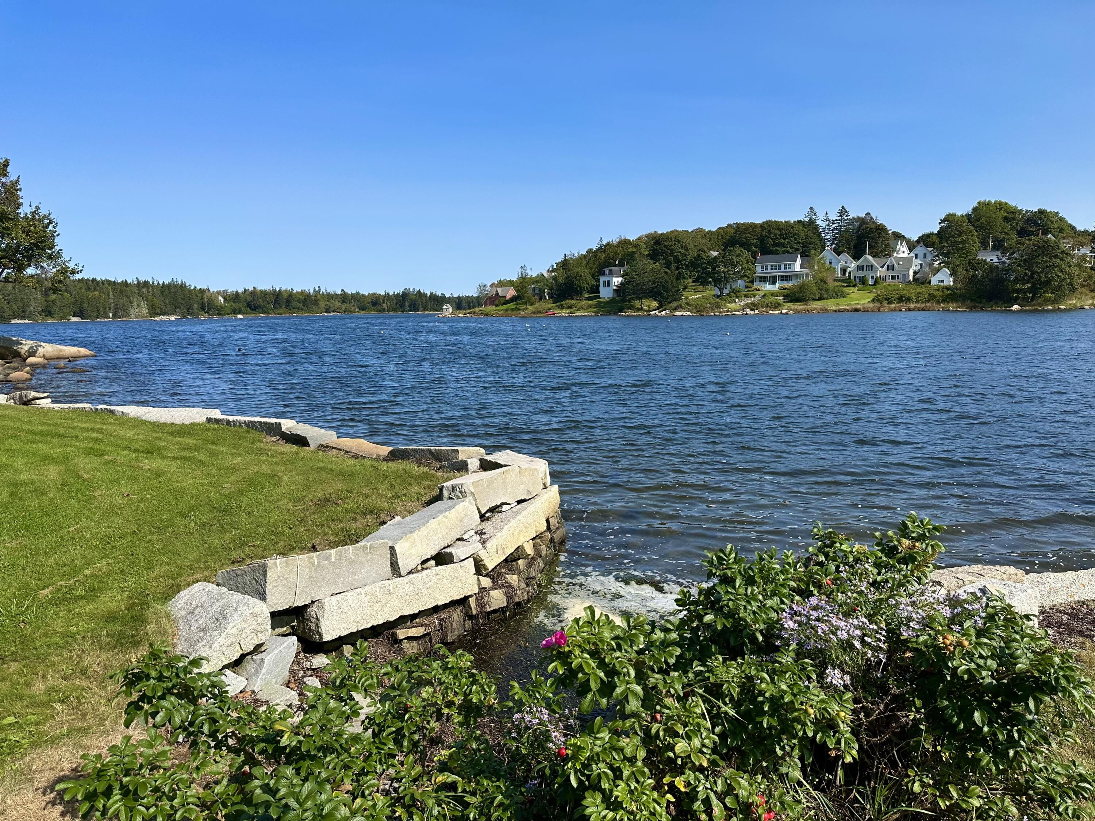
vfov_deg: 56.8
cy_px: 410
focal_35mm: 24
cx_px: 548
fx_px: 759
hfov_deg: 71.6
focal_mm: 6.86
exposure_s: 1/4545
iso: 80
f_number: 1.78
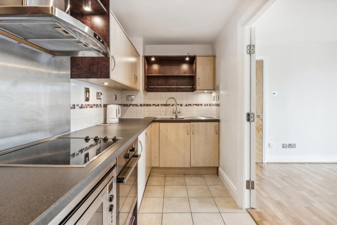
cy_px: 112
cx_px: 168
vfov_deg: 70.5
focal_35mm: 17
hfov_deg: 93.3
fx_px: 159
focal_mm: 17
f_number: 8
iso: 320
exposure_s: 1/10
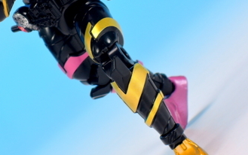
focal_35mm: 232
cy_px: 11
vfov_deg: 5.7
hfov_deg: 9.0
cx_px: 74
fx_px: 1569
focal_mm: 25.5
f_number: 6.3
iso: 80
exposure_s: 1/1.6
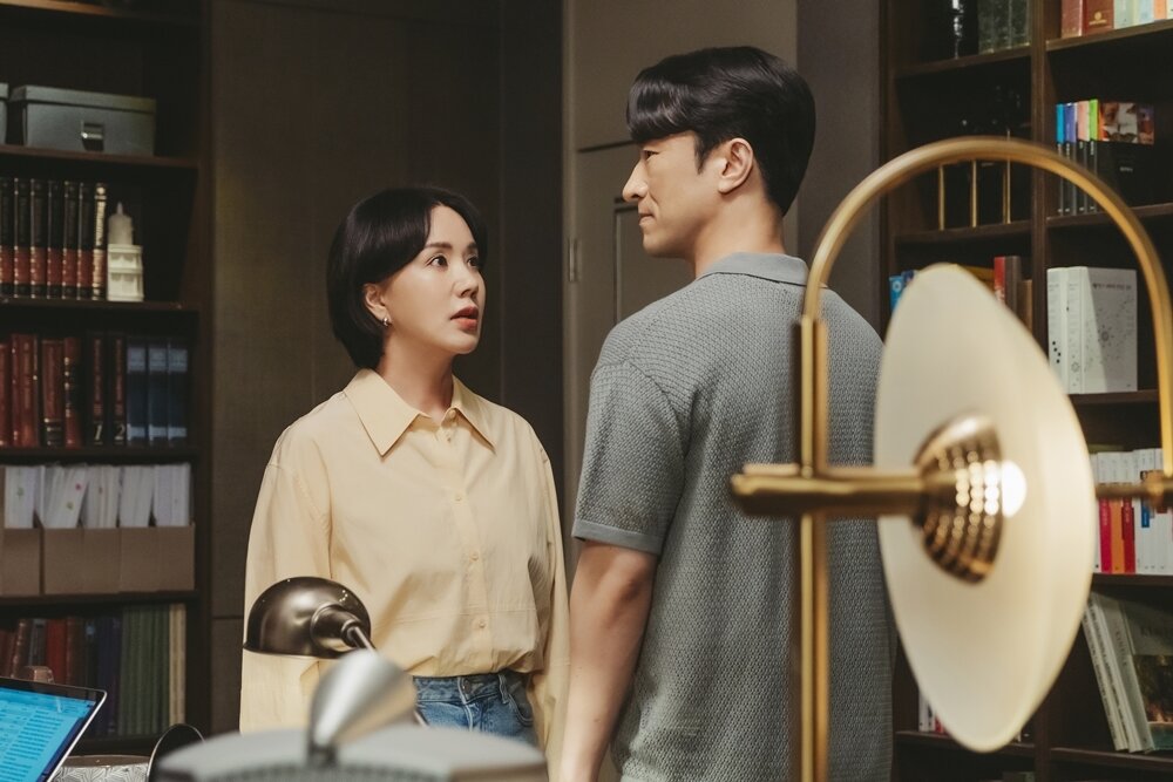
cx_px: 586
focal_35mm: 55
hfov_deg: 36.2
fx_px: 1792
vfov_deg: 24.6
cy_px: 391
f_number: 4
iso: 5000
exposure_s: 1/100
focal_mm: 55
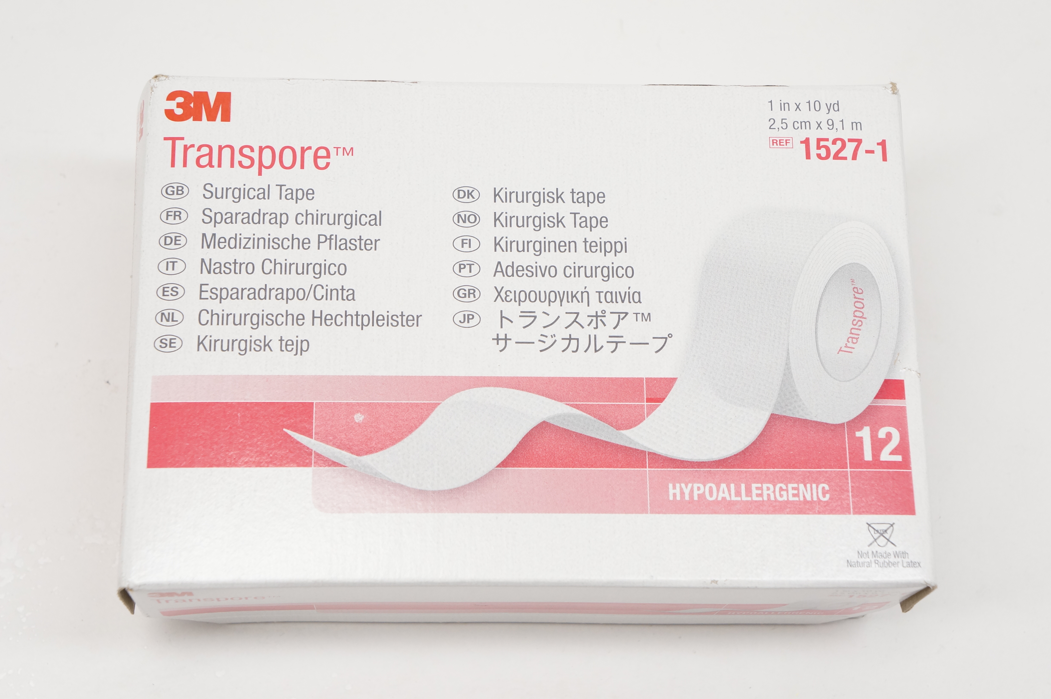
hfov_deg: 33.4
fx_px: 1750
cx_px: 526
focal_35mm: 60
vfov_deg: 22.6
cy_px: 350
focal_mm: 40
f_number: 7.1
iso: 800
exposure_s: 1/100
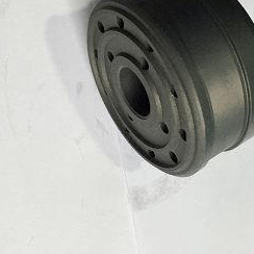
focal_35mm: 56
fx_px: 465
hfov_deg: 30.5
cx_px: 156
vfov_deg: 30.3
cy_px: 79
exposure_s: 1/30
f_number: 2.2
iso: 50
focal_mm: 4.15
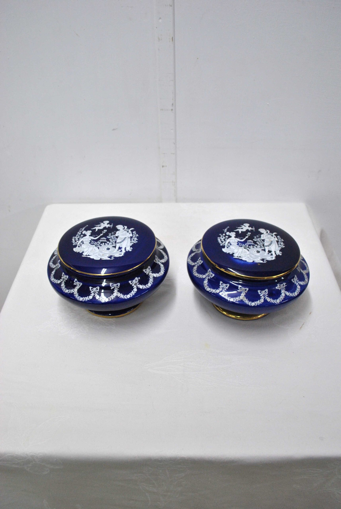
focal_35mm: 30
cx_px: 170
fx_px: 425
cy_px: 254
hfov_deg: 43.7
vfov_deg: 61.9
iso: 400
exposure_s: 1/80
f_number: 3.8
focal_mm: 20
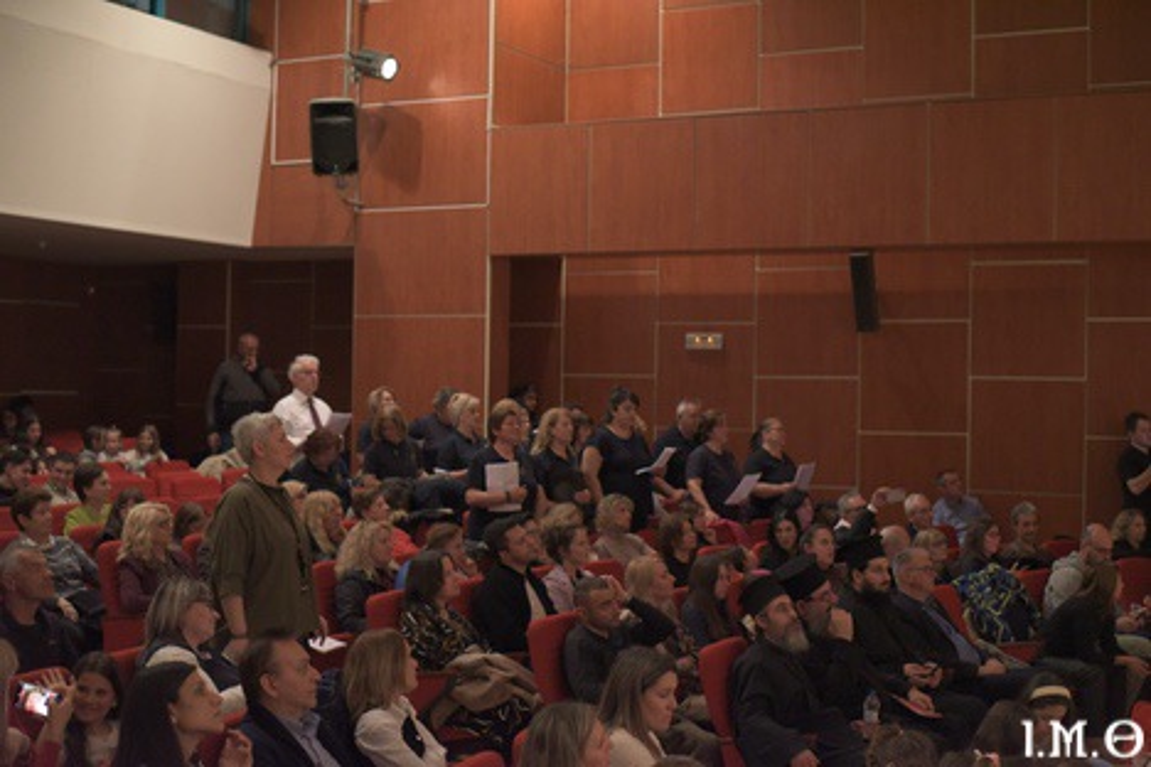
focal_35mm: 50
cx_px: 576
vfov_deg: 27.0
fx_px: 1598
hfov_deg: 39.6
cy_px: 384
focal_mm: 50
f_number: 4
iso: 8000
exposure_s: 1/200
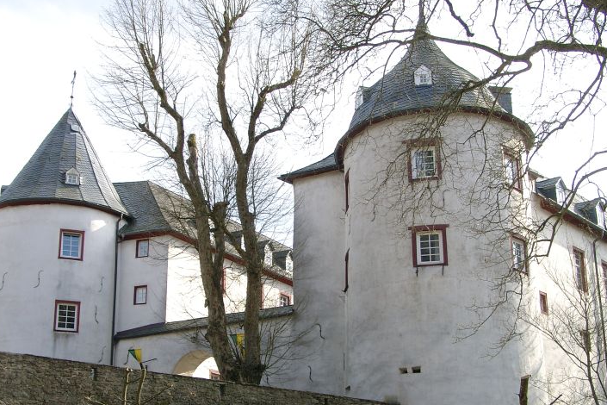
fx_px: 995
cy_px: 222
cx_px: 292
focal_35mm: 59
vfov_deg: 23.0
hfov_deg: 33.9
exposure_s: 1/184
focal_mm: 10.4
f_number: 4
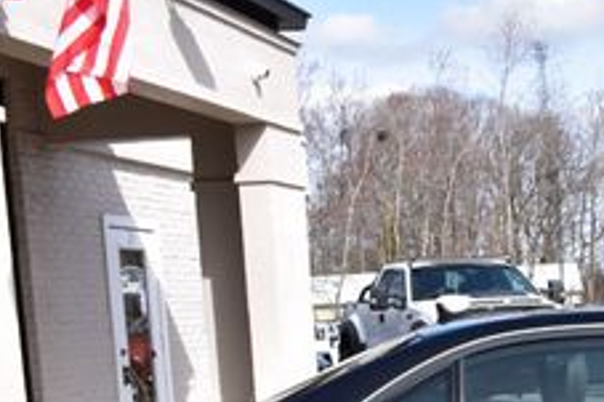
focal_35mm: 93
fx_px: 1559
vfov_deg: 14.0
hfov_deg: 20.0
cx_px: 798
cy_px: 548
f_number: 11
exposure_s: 1/400
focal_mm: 22
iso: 400
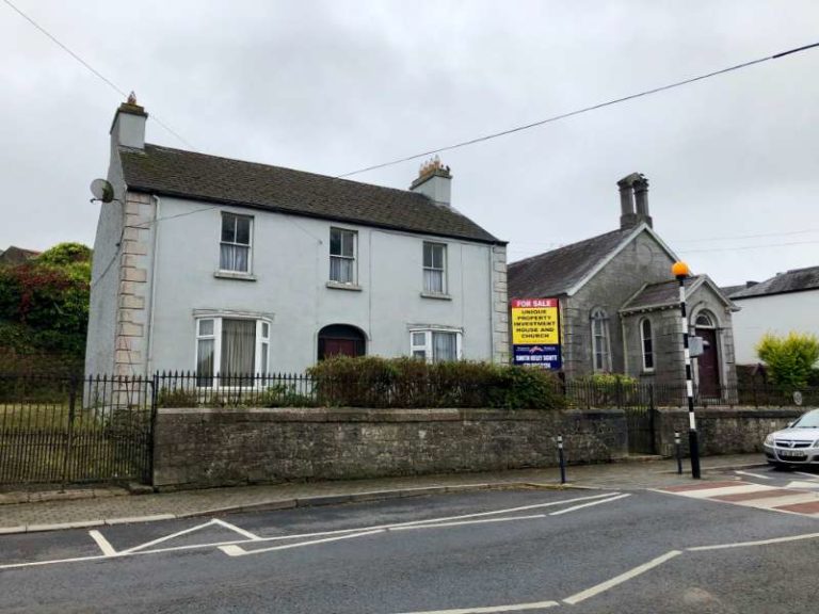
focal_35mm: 28
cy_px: 307
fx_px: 662
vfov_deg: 49.7
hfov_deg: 63.4
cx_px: 410
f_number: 1.8
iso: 20
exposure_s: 1/1263
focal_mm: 3.99
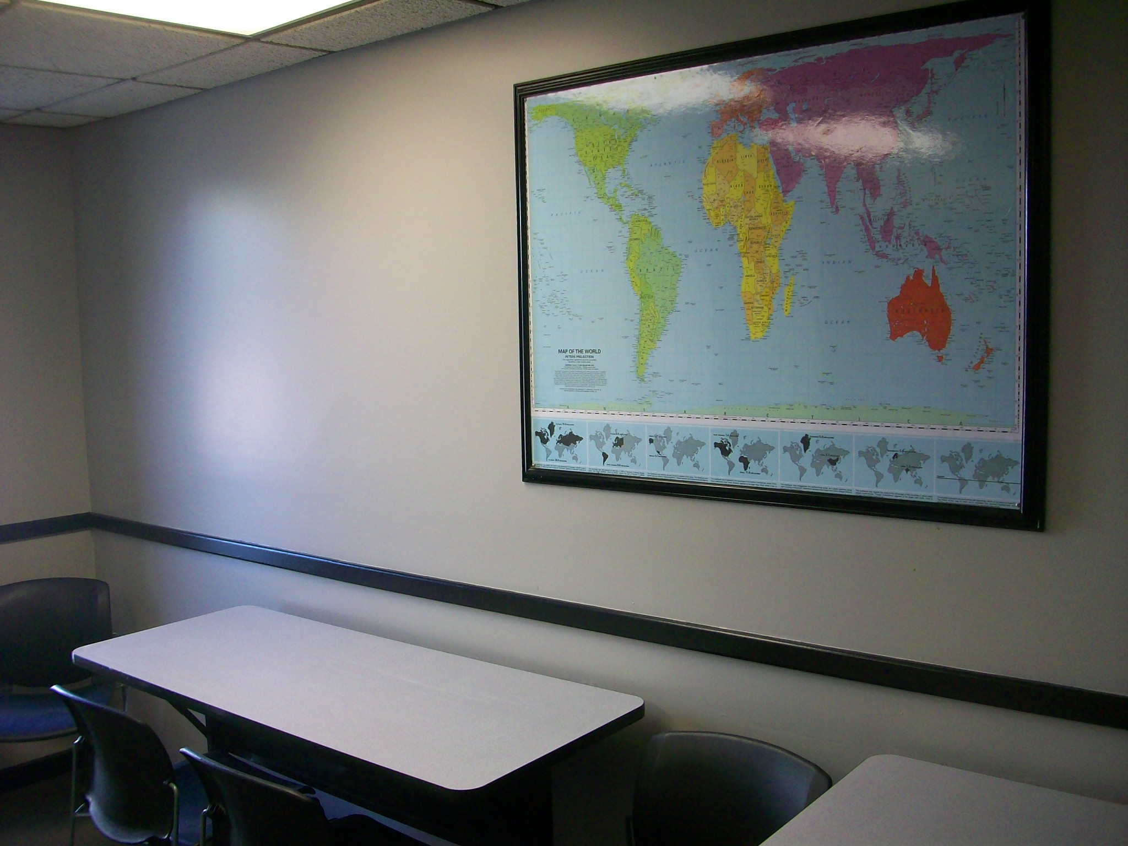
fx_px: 1108
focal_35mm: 34
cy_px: 423
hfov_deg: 54.0
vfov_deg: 41.8
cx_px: 564
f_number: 2.8
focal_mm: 5.7
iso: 143
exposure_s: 1/60
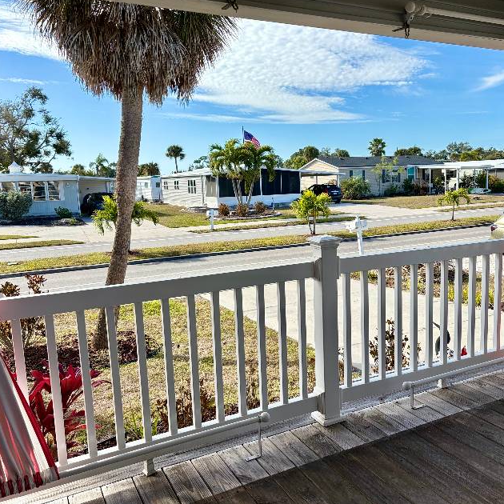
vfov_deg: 52.5
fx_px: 511
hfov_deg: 52.4
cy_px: 251
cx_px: 284
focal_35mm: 31
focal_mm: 5.96
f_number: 1.6
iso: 64
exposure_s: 1/2075
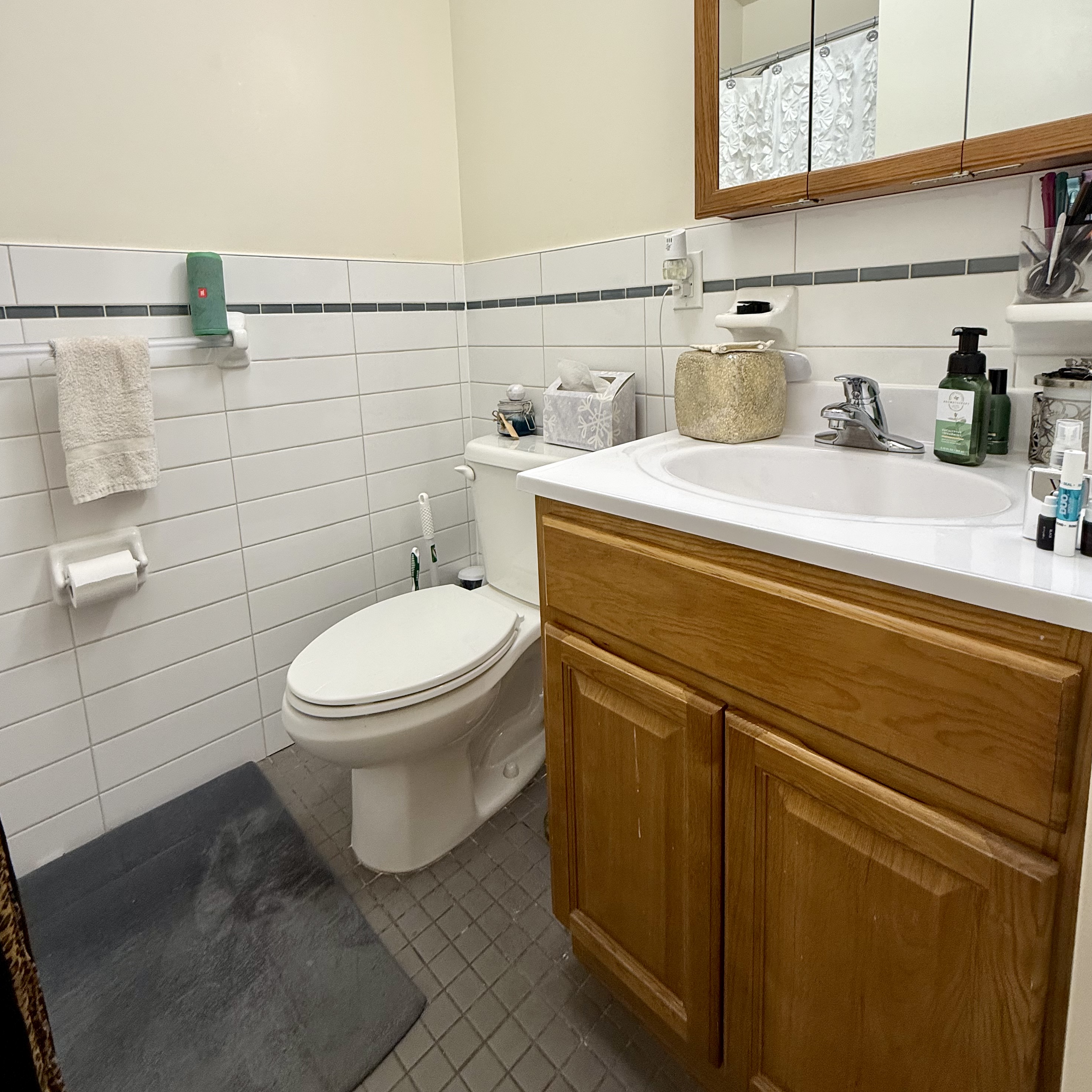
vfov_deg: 82.5
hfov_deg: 84.0
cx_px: 538
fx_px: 607
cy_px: 414
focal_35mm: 17
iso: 125
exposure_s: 1/120
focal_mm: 2.22
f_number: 2.2
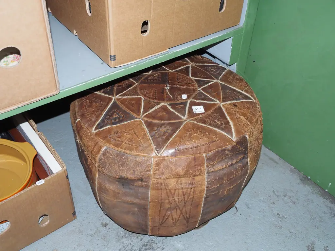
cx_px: 168
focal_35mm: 38
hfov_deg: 49.0
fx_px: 368
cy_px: 126
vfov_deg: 37.7
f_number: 5.6
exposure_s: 1/160
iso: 1600
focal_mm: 19
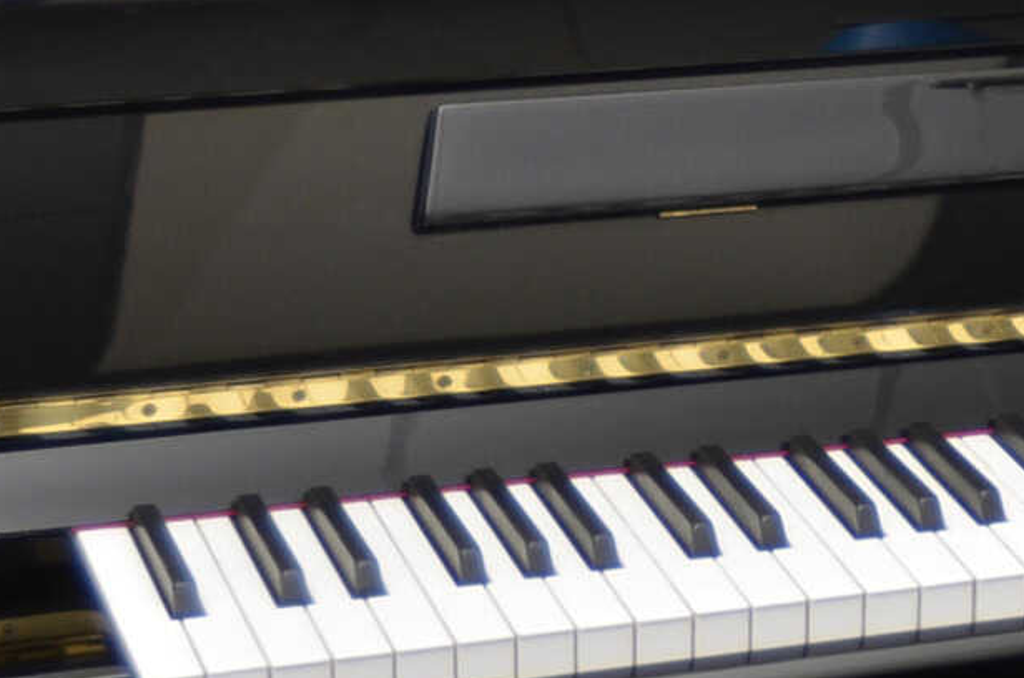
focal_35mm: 144
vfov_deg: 9.5
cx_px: 1361
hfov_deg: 13.7
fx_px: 4088
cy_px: 435
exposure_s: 1/125
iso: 400
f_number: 4
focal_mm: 24
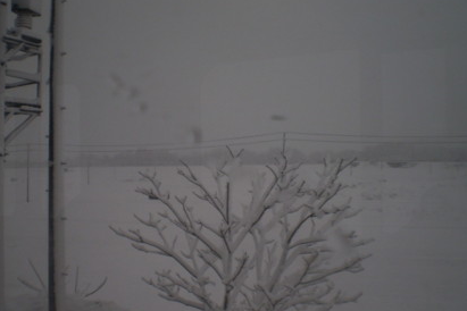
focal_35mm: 41
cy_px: 168
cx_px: 218
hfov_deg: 47.4
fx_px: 532
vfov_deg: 32.6
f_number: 4.6
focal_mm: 6.3
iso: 64
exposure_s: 1/2000
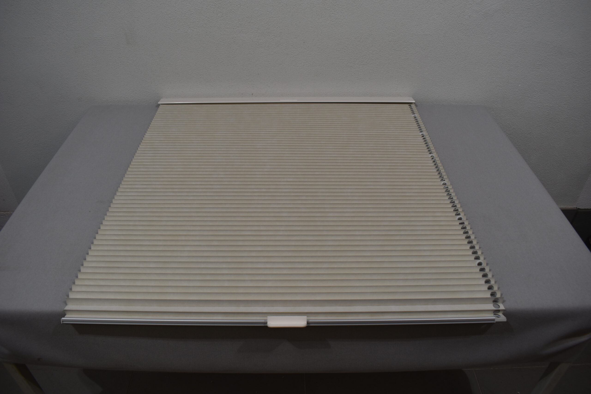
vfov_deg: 47.9
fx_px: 443
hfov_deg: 67.4
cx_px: 296
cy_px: 197
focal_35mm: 27
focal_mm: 18
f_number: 5.6
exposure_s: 1/125
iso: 220
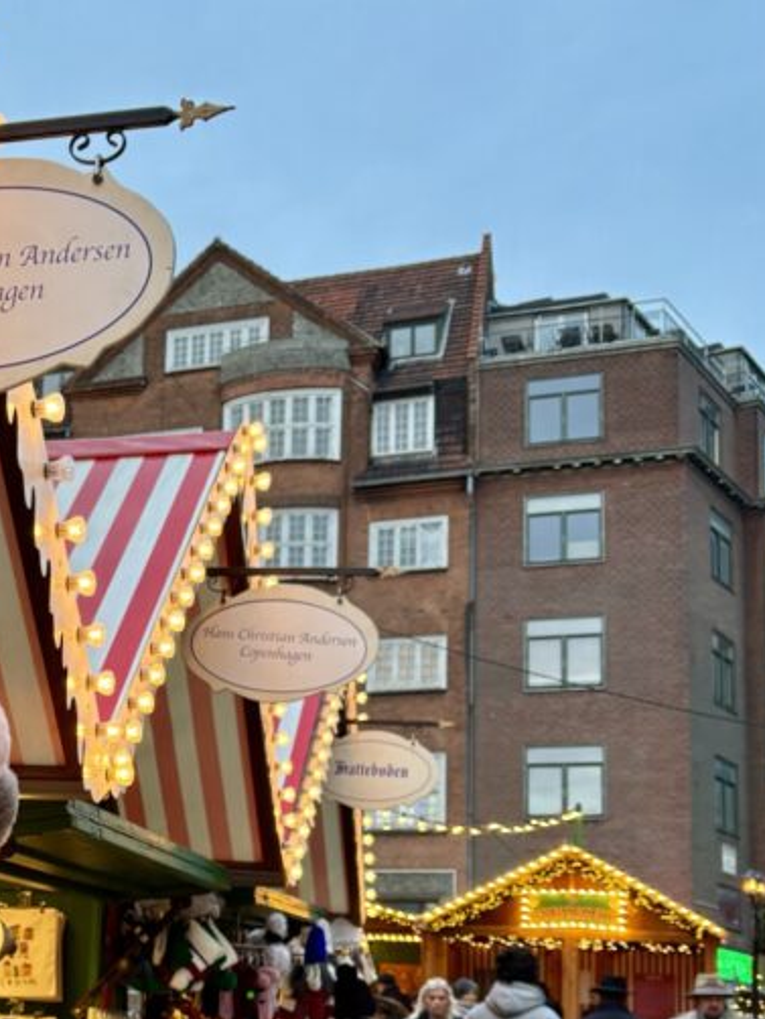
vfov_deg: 35.4
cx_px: 43
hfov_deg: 26.4
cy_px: 761
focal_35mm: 53
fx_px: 1560
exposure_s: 1/50
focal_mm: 5.96
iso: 64
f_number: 1.6
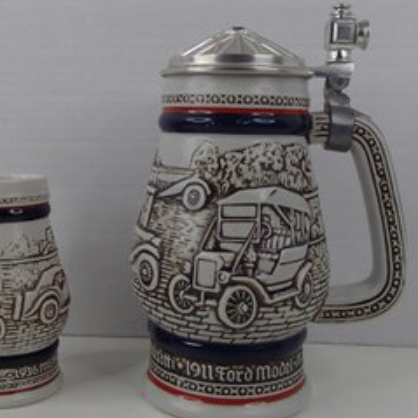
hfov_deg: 35.9
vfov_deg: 36.1
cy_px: 211
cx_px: 157
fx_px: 642
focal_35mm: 47
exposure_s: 1/160
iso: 160
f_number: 4.7
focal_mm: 6.64
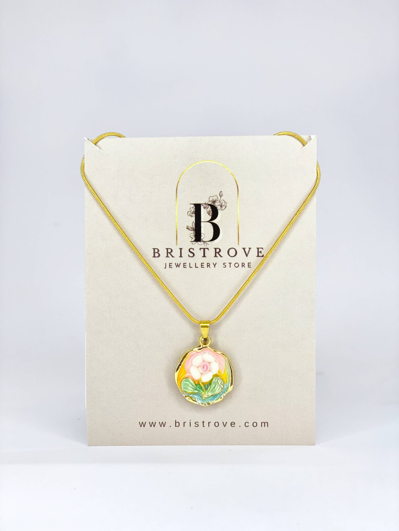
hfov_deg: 28.0
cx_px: 200
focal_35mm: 52
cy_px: 266
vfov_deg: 36.8
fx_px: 799
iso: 80
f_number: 2
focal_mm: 6
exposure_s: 1/122
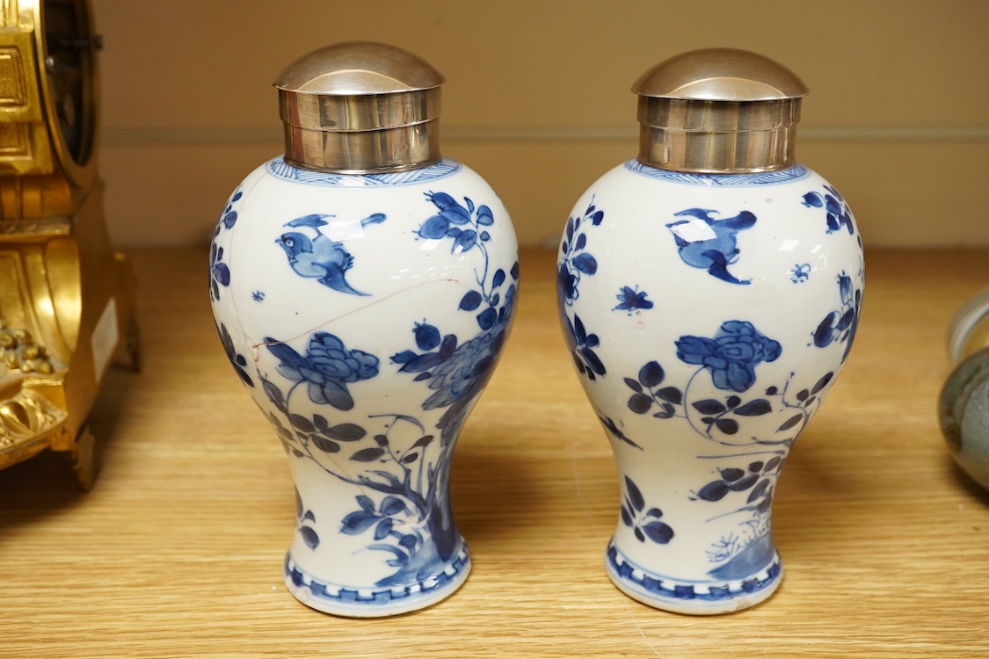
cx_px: 494
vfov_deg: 29.9
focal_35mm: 45
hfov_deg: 43.6
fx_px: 1236
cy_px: 330
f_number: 9
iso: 2000
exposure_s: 1/125
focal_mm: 30
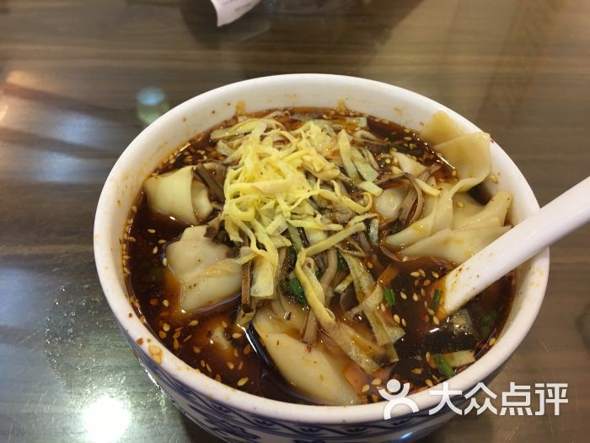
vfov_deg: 48.2
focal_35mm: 29
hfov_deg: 61.7
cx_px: 295
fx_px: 494
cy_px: 222
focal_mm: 4.15
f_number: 2.2
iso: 50
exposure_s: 1/17
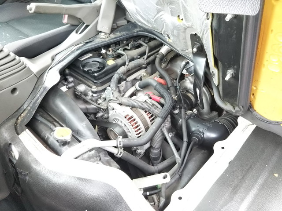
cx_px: 141
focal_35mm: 30
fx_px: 244
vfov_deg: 46.8
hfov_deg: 60.0
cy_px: 106
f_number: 2.2
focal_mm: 4
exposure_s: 1/30
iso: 160
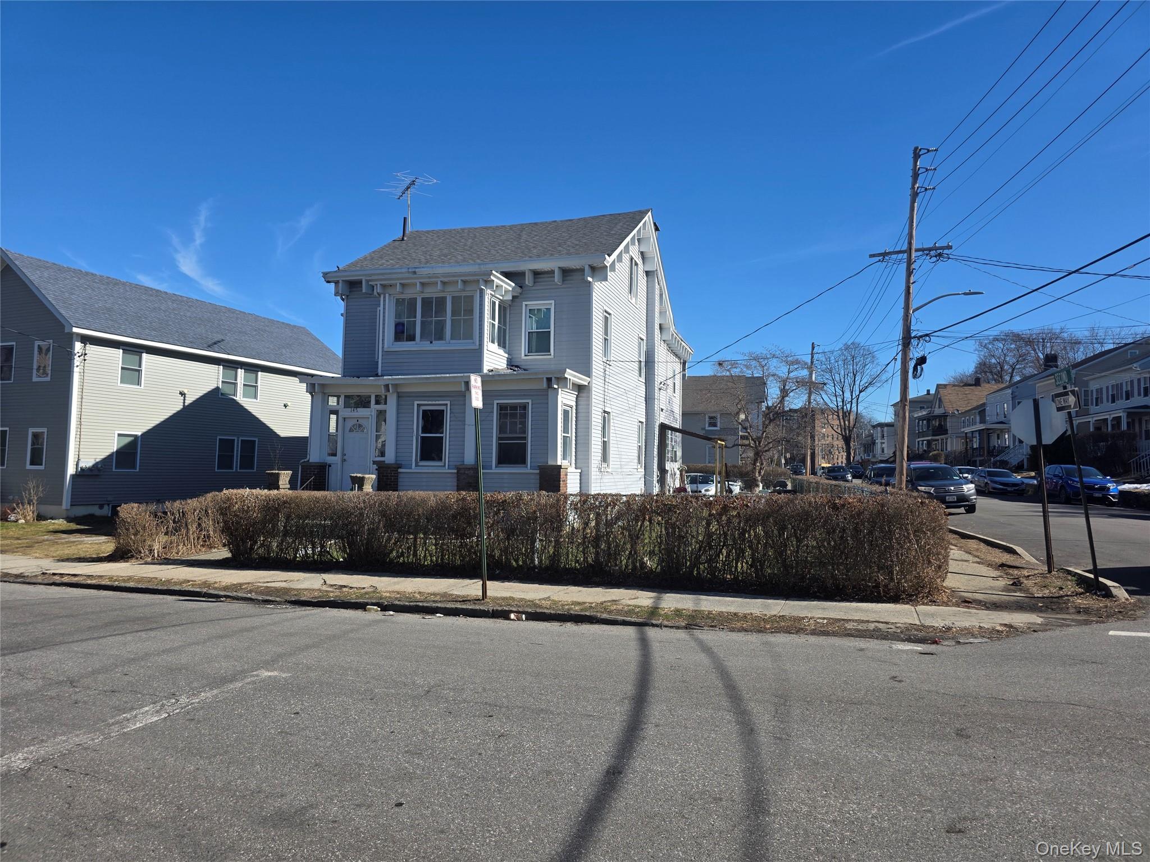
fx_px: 764
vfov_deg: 58.9
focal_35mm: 23
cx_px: 575
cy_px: 431
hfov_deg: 73.9
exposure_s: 1/5778
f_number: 1.7
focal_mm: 6.3
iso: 80
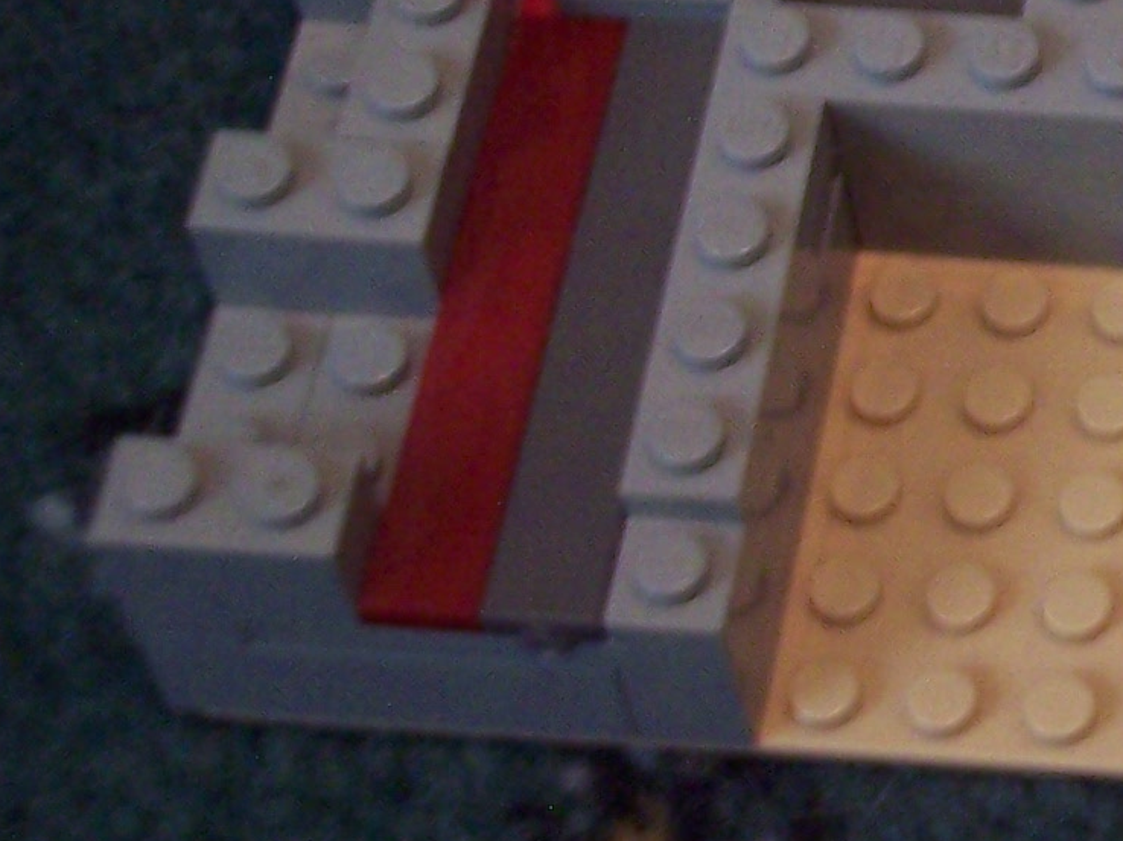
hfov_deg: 12.0
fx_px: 4897
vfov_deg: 9.7
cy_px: -187
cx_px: 2038
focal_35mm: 151
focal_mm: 8
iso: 200
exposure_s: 1/8
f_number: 3.4
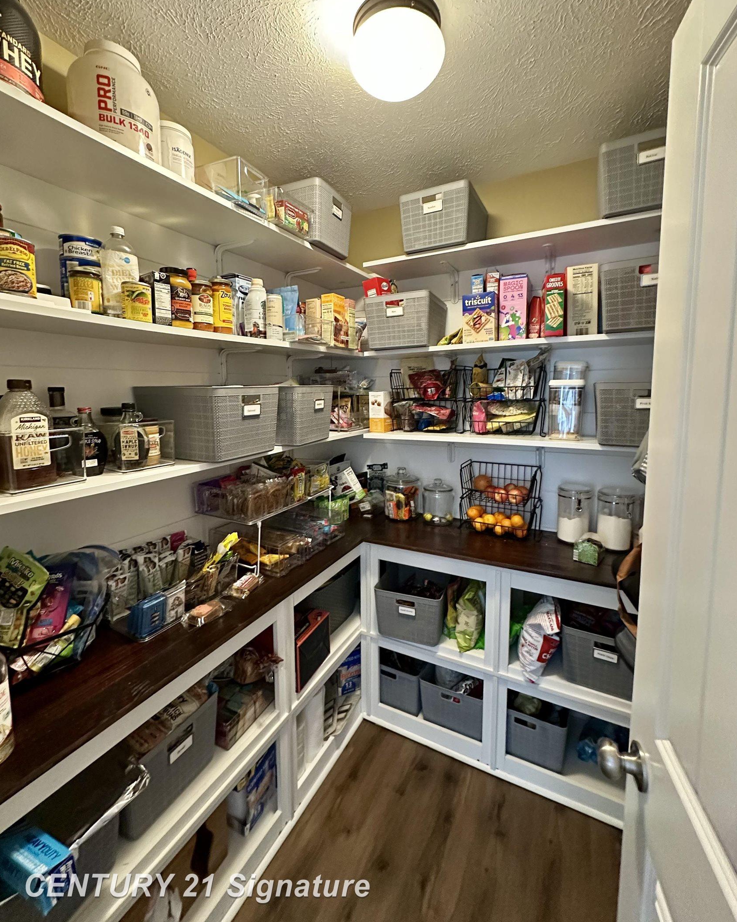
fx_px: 409
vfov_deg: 96.7
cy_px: 431
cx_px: 363
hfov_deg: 84.0
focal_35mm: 15
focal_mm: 2.22
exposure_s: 1/60
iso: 800
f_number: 2.2
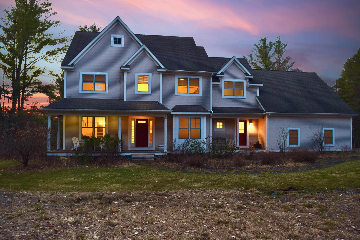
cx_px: 180
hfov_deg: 67.4
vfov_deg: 47.9
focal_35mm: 27
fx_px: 270
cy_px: 120
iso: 200
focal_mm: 18
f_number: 6.3
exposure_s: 1/6
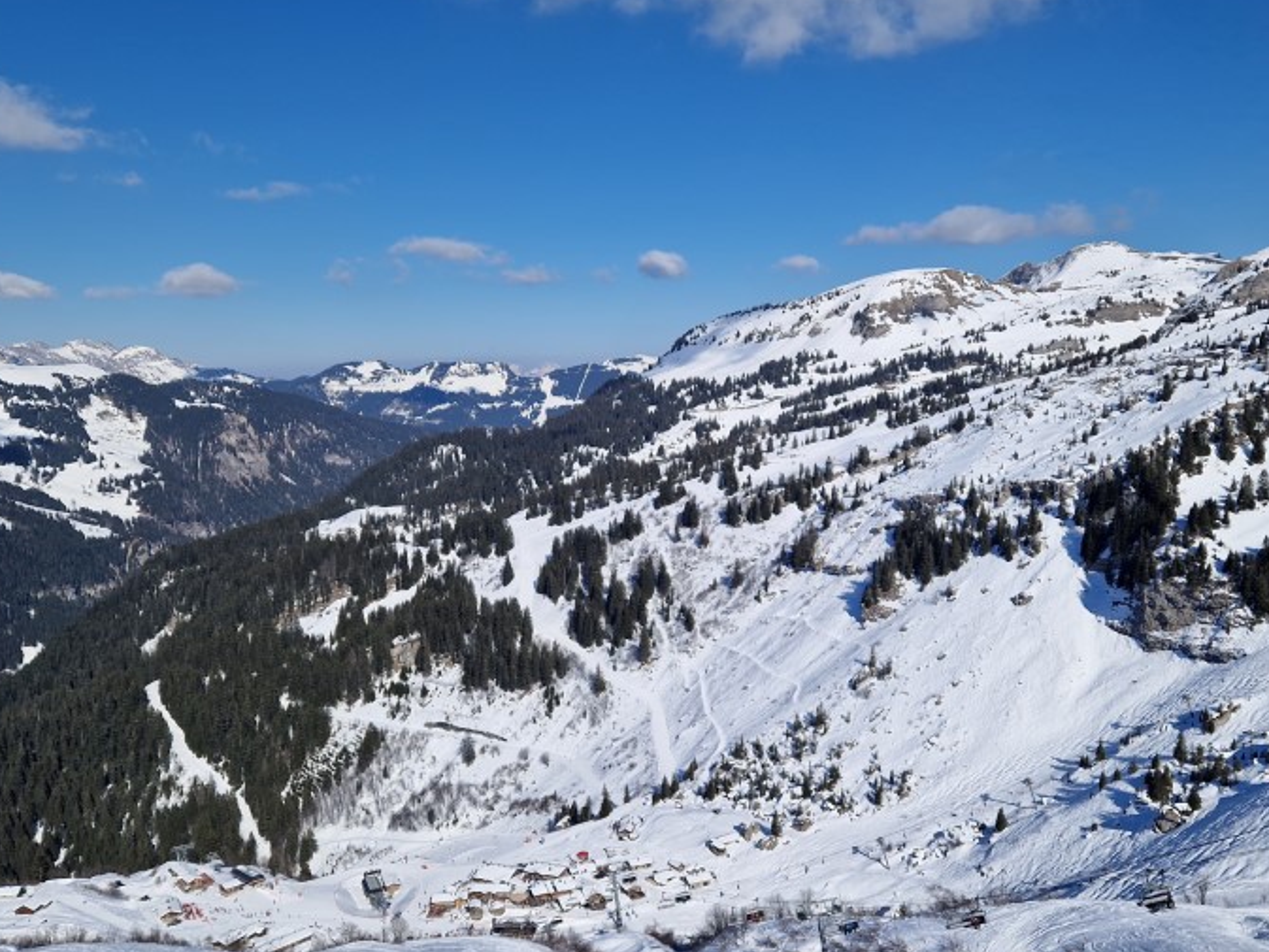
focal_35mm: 35
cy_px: 517
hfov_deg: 52.4
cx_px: 726
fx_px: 1283
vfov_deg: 40.7
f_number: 1.8
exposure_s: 1/4048
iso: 50
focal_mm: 5.4
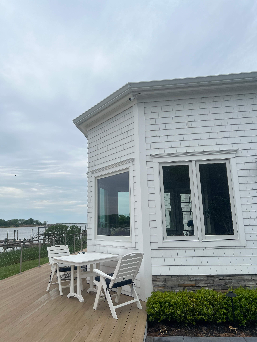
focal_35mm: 26
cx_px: 128
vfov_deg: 67.3
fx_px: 257
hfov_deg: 53.1
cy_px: 171
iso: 50
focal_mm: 5.7
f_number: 1.5
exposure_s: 1/2915
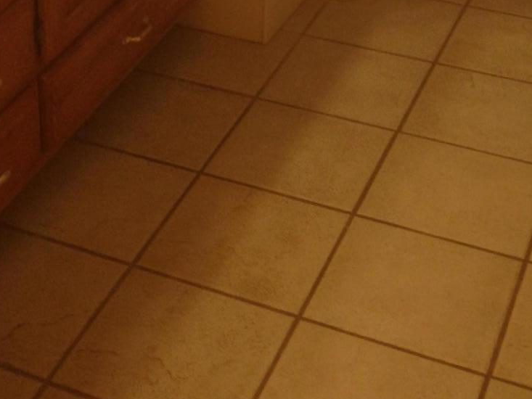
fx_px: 1383
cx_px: 114
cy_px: -108
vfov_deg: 15.7
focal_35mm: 90
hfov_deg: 21.5
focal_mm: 4.12
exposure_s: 1/20
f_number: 2.4
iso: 80
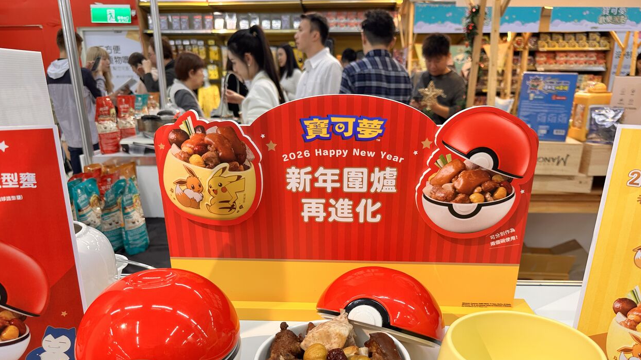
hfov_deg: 69.9
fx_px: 459
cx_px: 330
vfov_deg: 42.3
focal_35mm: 27
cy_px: 238
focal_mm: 6.86
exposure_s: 1/120
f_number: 1.78
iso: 100
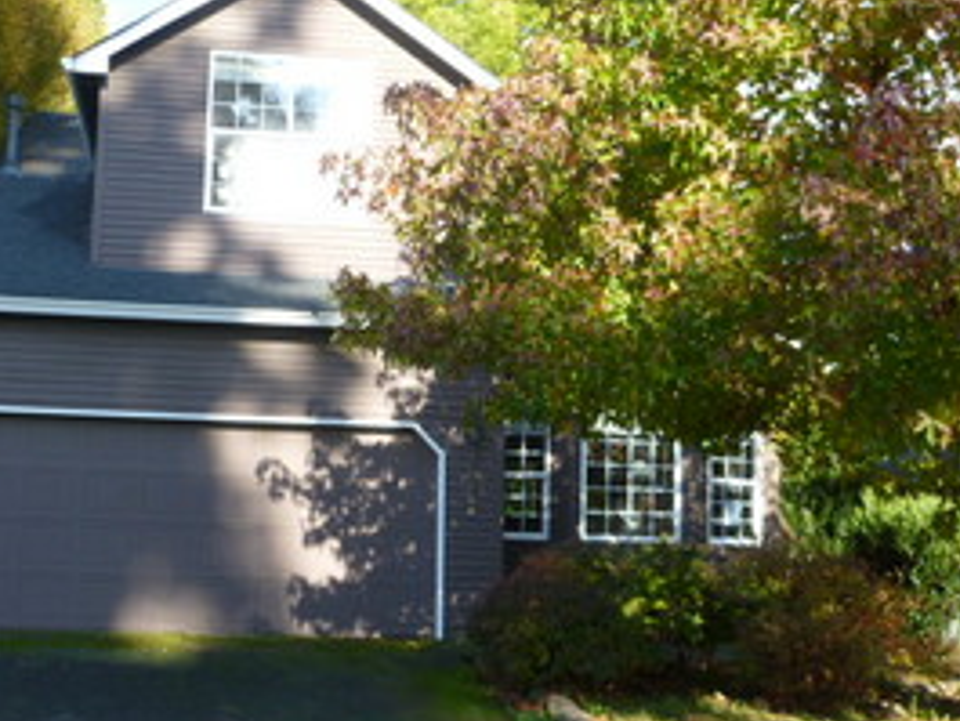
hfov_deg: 40.3
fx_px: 1304
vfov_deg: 30.9
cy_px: 341
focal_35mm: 47
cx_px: 388
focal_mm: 6.5
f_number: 3.6
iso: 100
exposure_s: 1/160
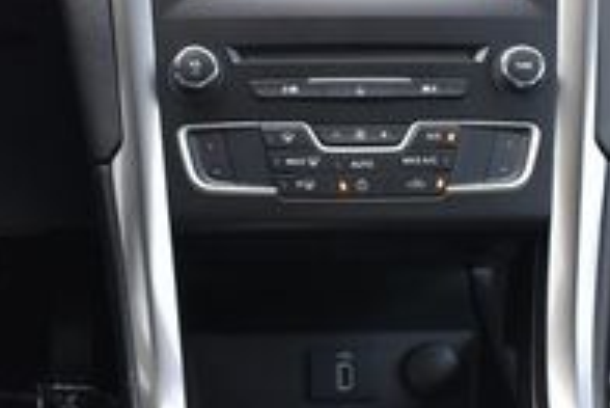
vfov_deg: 15.5
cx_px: 286
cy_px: 83
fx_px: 1492
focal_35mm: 88
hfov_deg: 23.1
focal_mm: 18
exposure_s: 1/250
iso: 400
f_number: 4
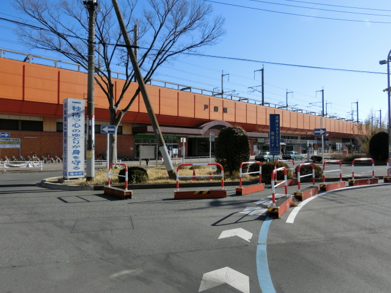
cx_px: 196
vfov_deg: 54.9
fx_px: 282
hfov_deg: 69.4
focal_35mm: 25
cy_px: 146
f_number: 3.5
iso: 80
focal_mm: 4.5
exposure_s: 1/1000
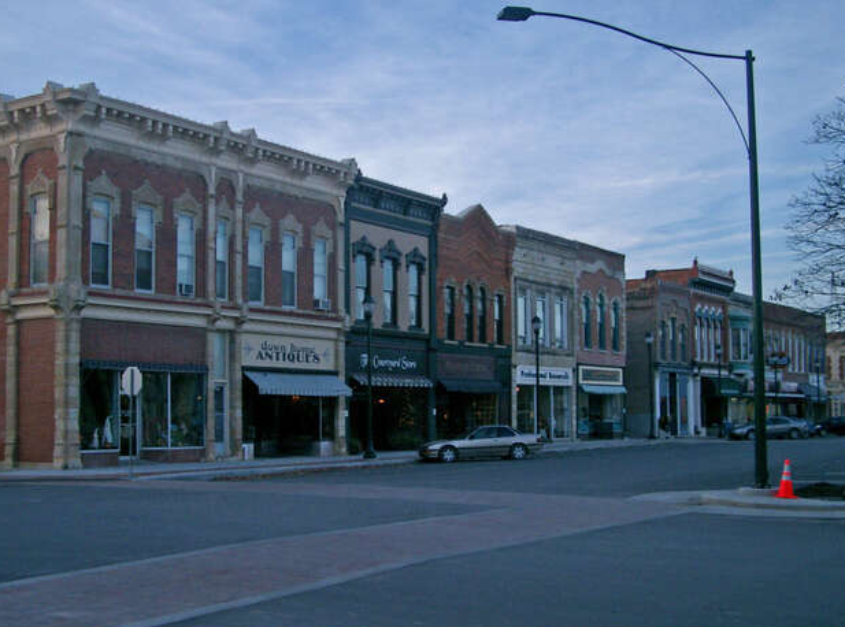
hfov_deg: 39.8
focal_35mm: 48
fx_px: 1167
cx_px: 414
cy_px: 341
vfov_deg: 30.1
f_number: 2.6
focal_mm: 7.6
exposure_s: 1/500
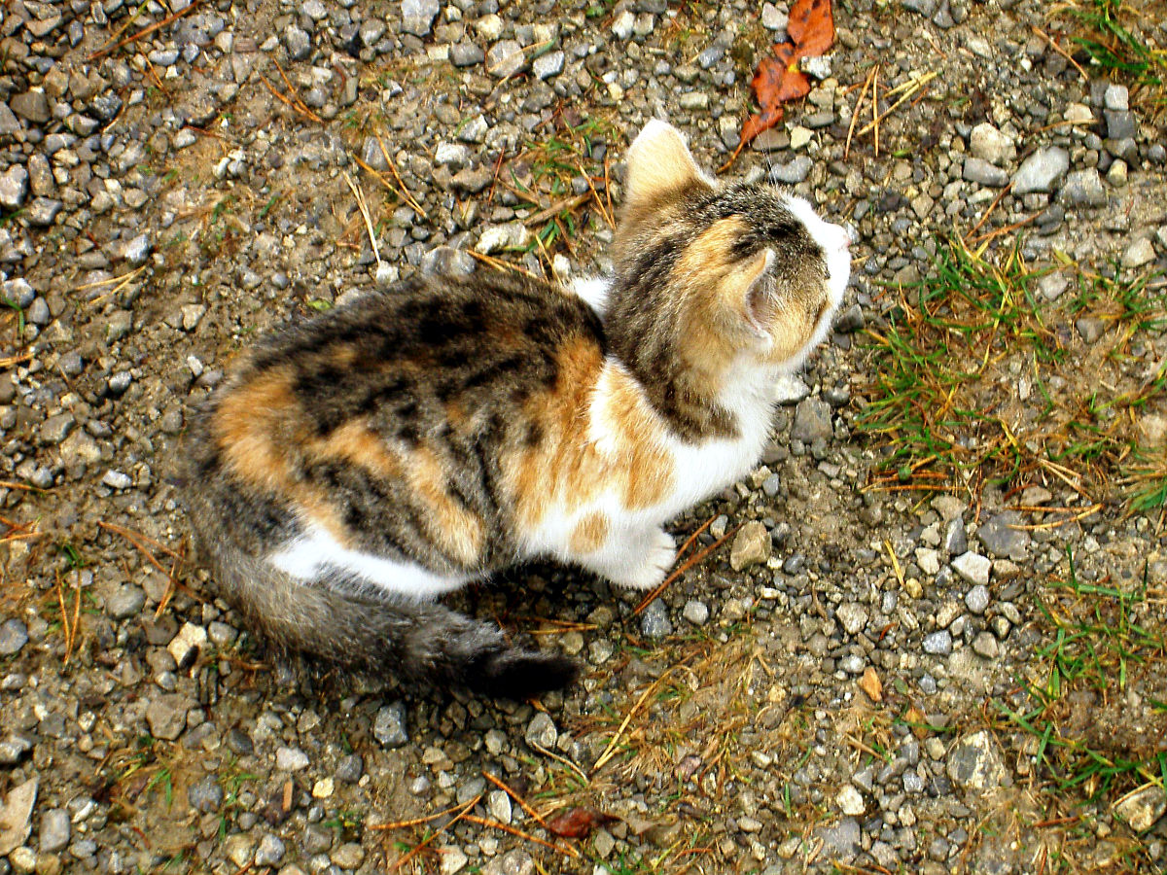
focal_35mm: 102
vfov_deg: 14.5
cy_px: 438
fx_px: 3439
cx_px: 584
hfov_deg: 19.3
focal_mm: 16.8
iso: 100
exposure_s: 1/40
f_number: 4.9
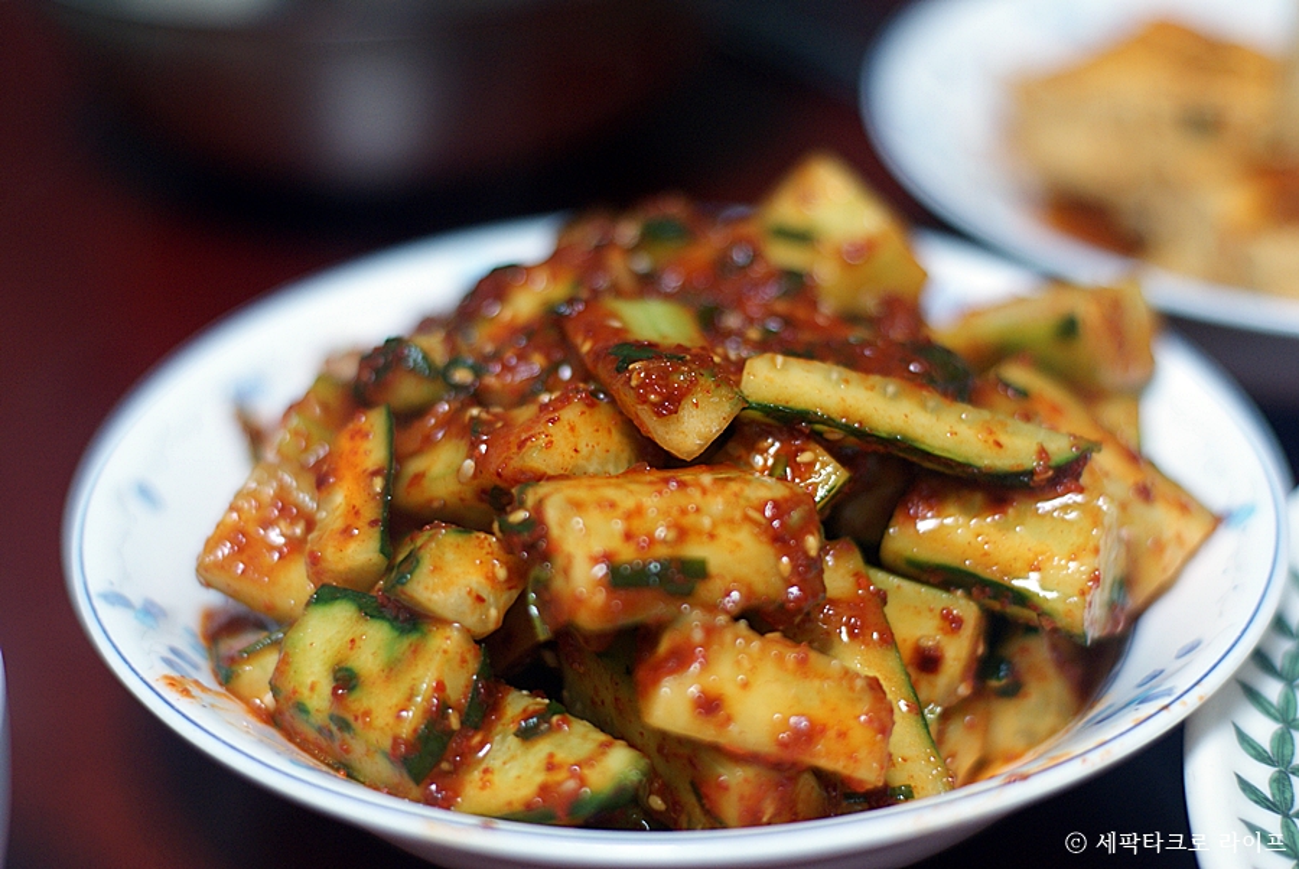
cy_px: 434
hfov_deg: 27.0
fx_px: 2709
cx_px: 650
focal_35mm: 75
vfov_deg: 18.2
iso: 250
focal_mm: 50
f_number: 2
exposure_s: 1/80
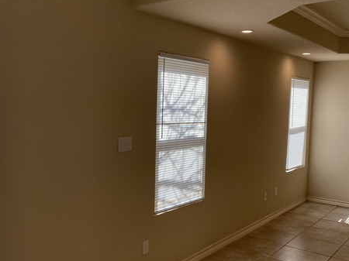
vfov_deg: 38.6
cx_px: 118
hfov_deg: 49.3
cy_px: 133
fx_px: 373
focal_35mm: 37
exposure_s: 1/298
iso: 32
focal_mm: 4.25
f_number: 1.8
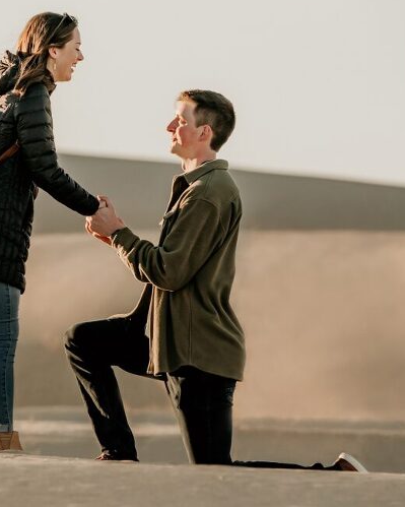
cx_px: 59
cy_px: 249
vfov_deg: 2.2
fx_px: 12979
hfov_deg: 1.8
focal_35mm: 866
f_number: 13
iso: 3200
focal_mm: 600
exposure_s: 1/800
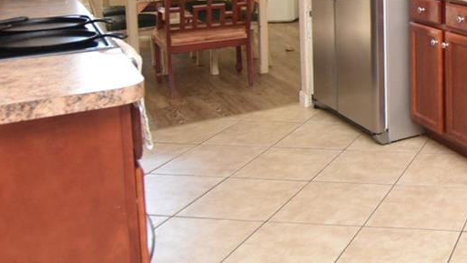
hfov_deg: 33.8
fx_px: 607
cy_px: -31
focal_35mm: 49
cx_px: 565
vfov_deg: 22.9
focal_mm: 10
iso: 320
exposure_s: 1/60
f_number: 4
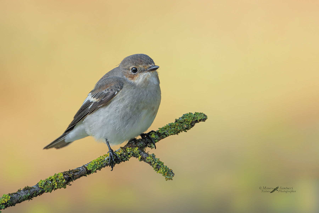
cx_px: 160
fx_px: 7974
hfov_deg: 2.3
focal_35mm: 900
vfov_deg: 1.5
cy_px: 106
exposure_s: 1/200
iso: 200
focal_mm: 600
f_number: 6.3
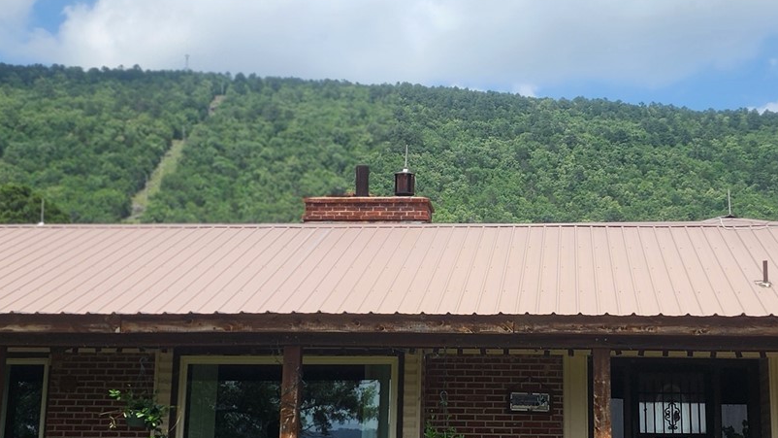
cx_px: 447
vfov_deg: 20.0
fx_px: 1238
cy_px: 234
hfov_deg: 34.8
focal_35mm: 60
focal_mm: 6.4
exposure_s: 1/1472
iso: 12
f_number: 1.8
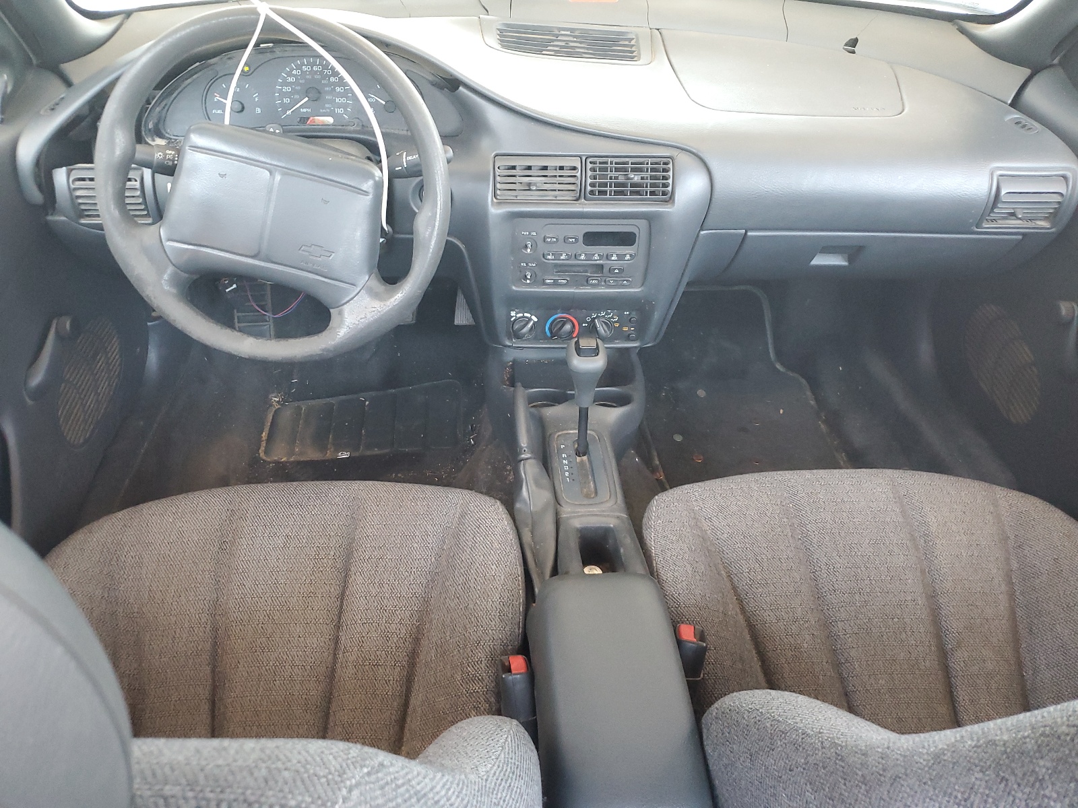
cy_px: 404
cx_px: 539
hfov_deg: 67.3
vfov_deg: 53.1
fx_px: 810
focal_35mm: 26
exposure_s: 1/60.2
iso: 267
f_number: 1.5
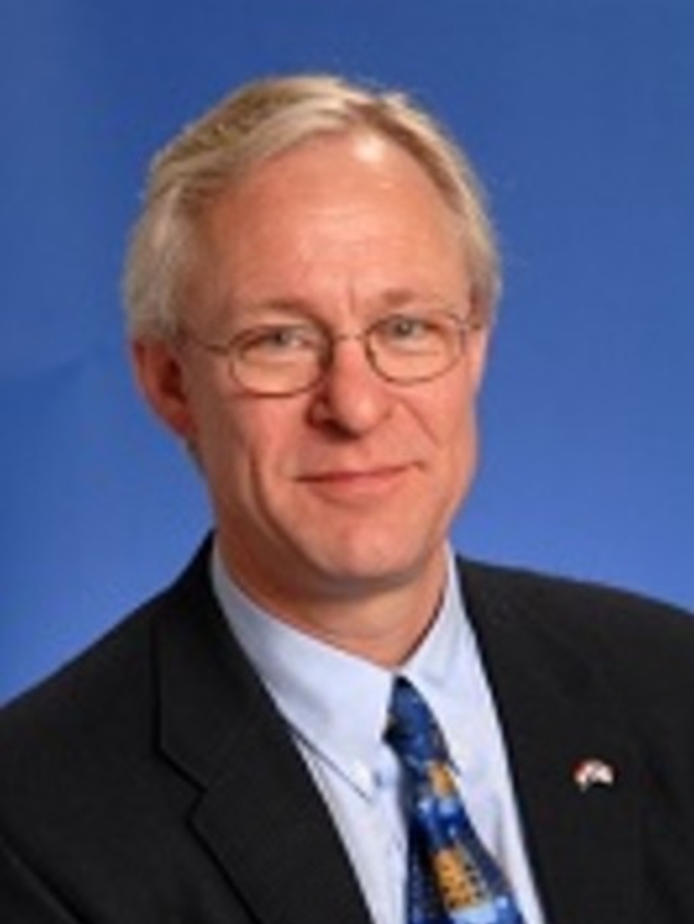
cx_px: 347
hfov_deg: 11.3
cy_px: 519
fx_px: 3498
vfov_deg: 15.0
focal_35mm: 131
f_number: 6.3
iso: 100
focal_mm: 80
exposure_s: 1/125
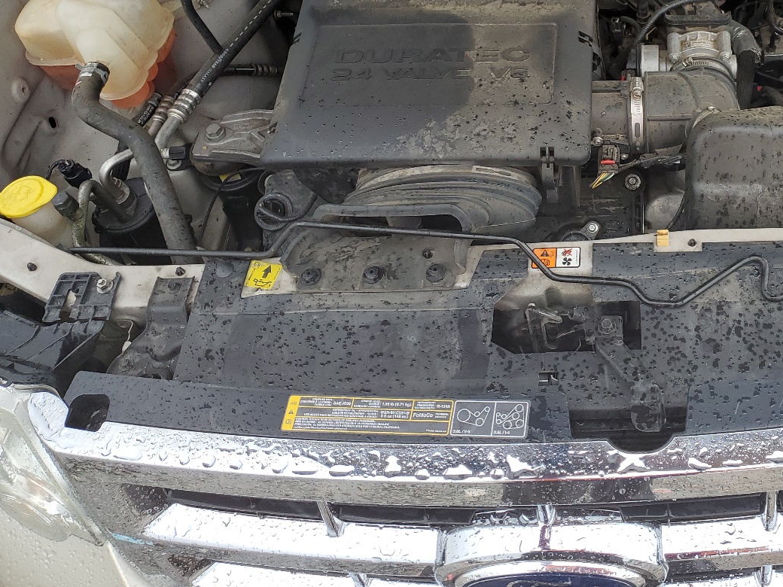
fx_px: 905
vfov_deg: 35.1
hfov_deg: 45.1
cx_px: 593
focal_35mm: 40
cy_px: 139
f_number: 1.5
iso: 50
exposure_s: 1/154
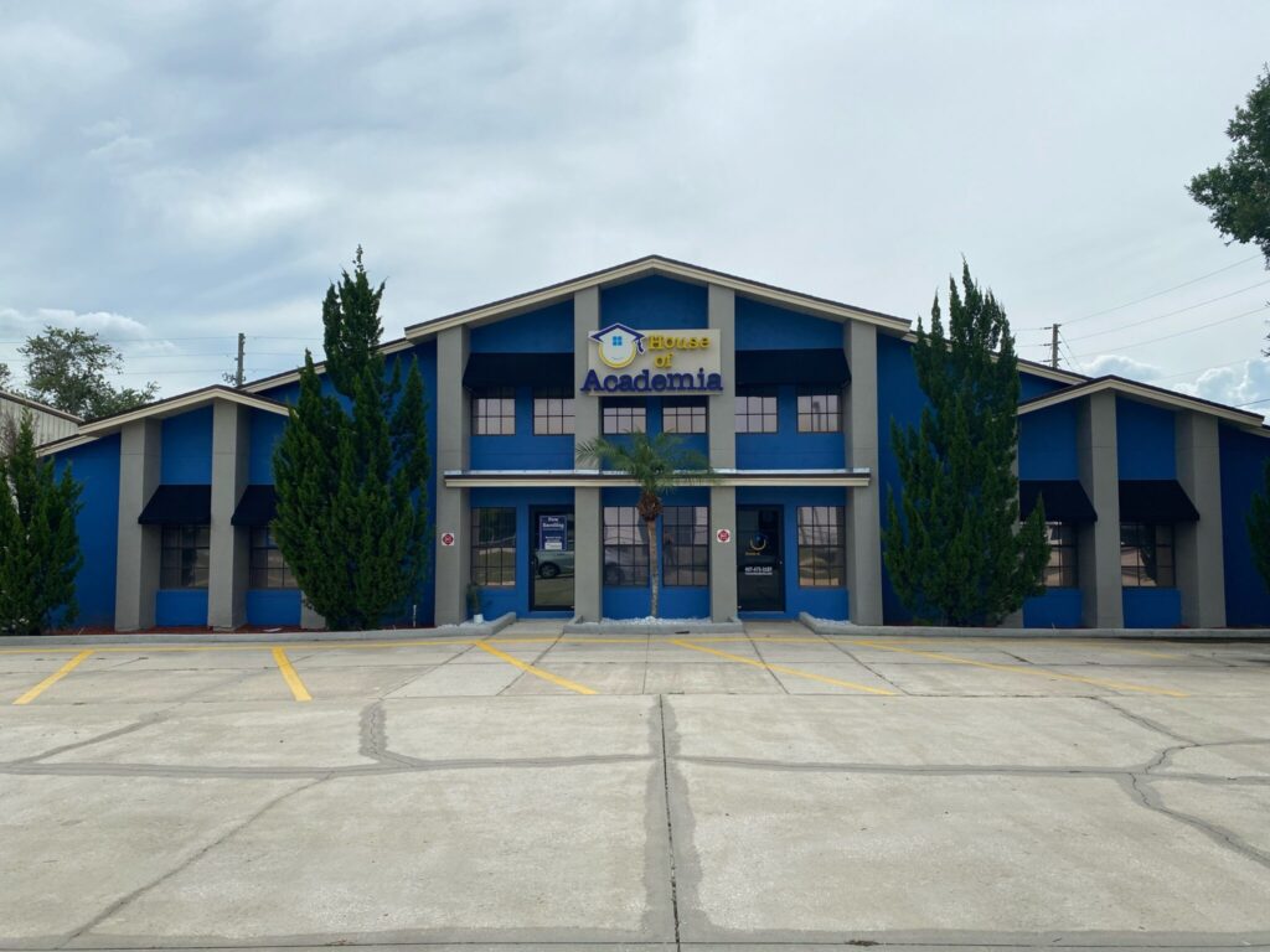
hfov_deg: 67.3
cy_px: 476
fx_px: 954
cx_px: 635
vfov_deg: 53.1
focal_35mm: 26
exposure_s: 1/5495
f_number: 1.8
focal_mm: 4.25
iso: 32
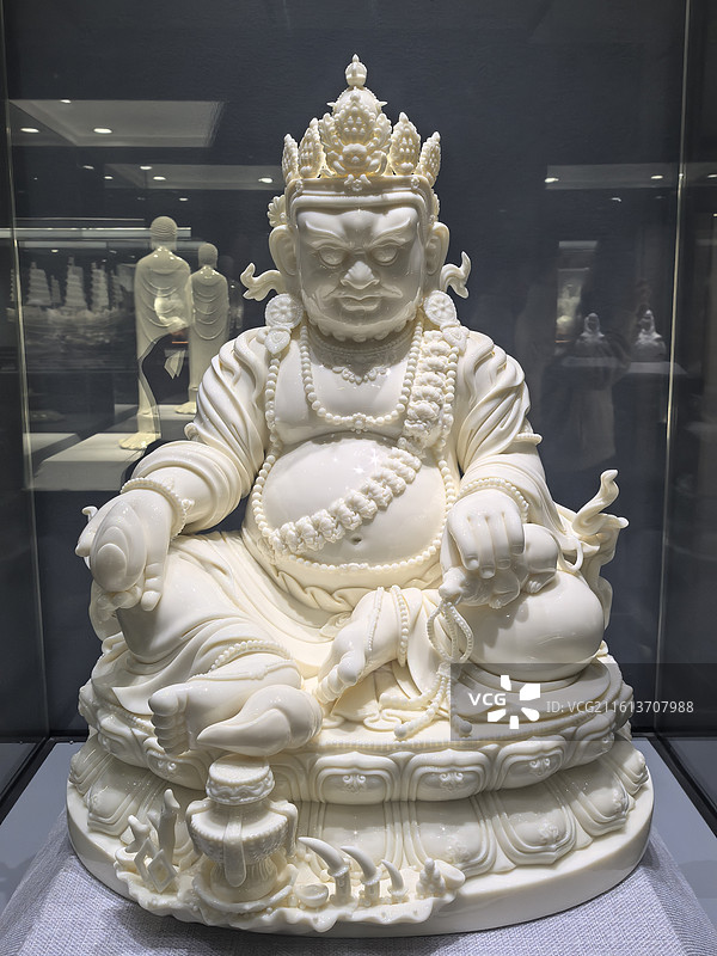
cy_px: 478
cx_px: 358
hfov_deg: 42.9
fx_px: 911
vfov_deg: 55.4
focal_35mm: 33
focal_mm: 6.98
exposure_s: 1/33.3
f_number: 4
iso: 500
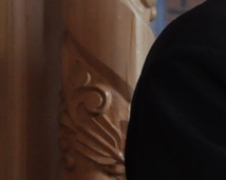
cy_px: 93
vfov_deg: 4.3
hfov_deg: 5.2
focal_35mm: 356
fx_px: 2378
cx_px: 579
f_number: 4.8
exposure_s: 1/30
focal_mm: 45
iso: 800
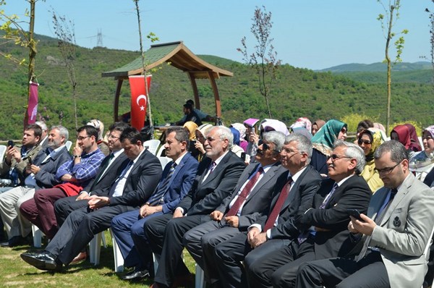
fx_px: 993
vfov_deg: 16.5
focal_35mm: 82
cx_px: 217
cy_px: 144
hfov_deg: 24.7
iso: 180
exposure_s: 1/250
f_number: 8
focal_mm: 55
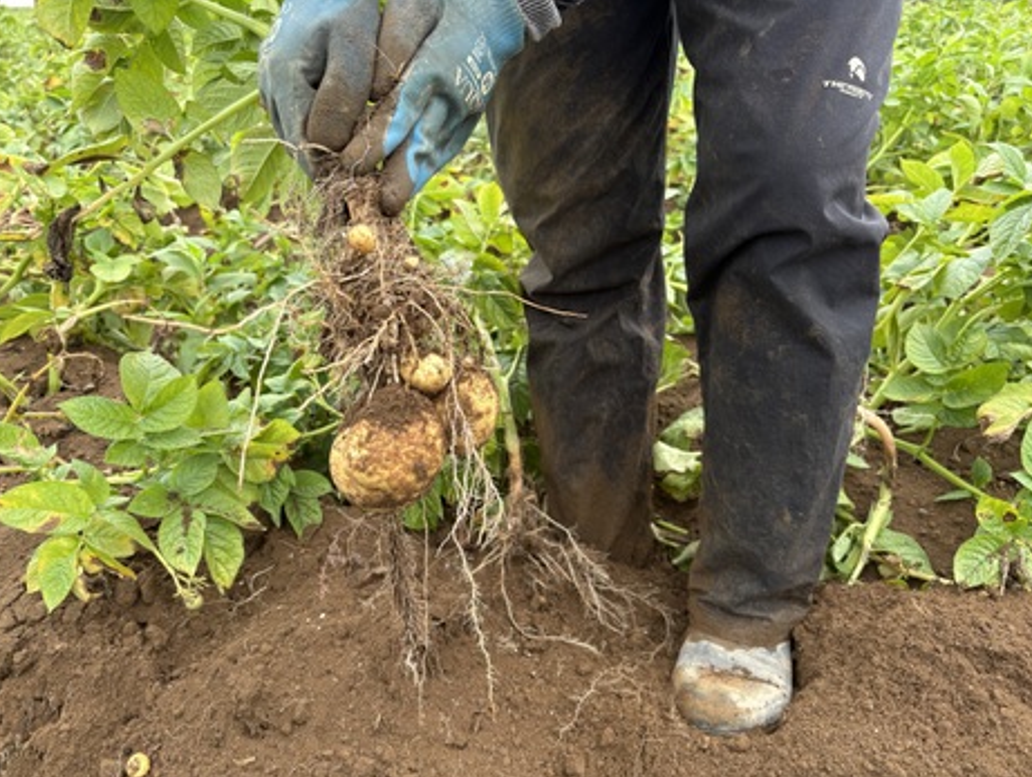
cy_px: 401
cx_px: 503
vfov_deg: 51.4
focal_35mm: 27
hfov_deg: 65.2
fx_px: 806
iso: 40
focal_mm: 5.96
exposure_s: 1/172
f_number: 1.6
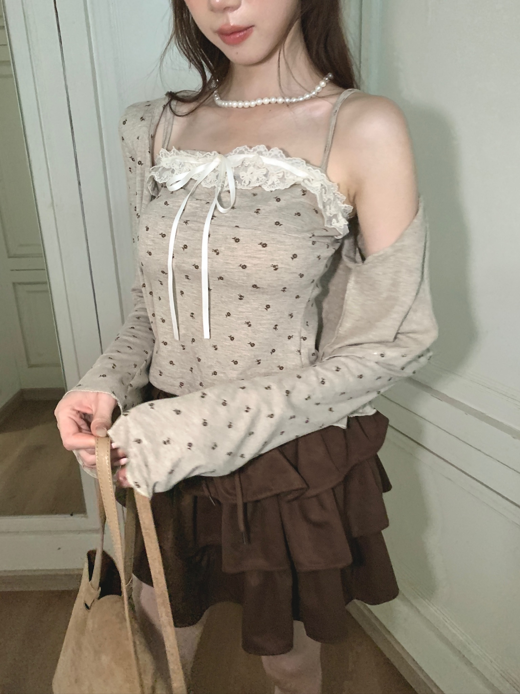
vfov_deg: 67.3
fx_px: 521
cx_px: 260
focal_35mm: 26
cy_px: 347
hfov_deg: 53.1
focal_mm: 4.25
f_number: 1.8
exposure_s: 1/36
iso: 400
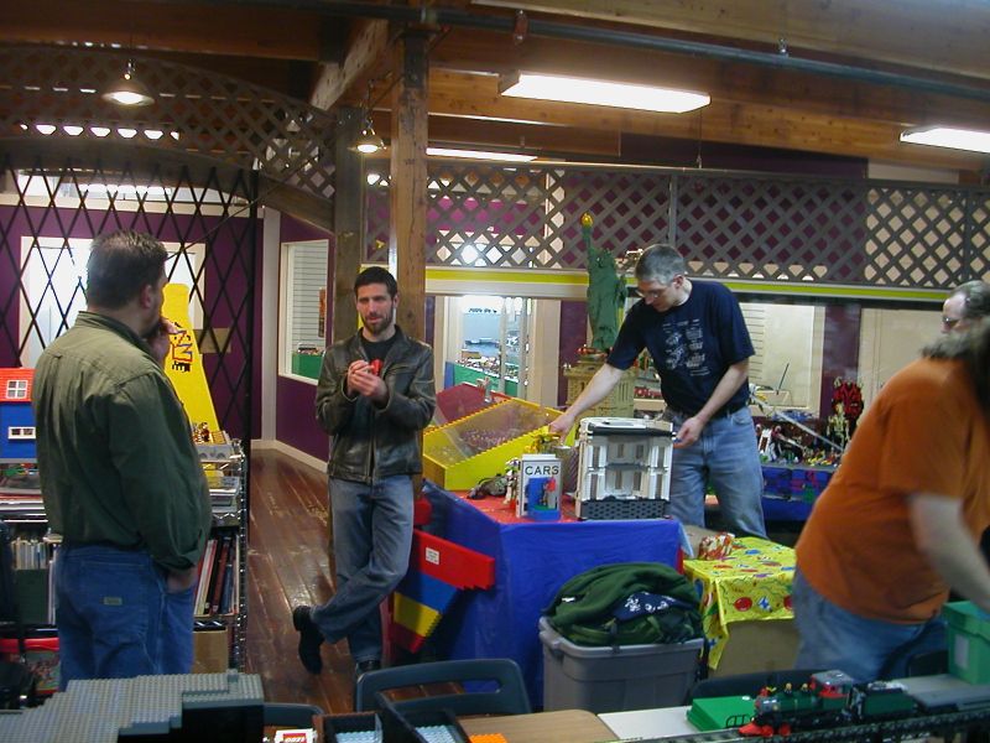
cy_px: 372
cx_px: 495
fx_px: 1058
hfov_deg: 50.1
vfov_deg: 38.7
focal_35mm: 37
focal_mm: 5.6
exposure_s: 1/10.1
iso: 100
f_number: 2.7
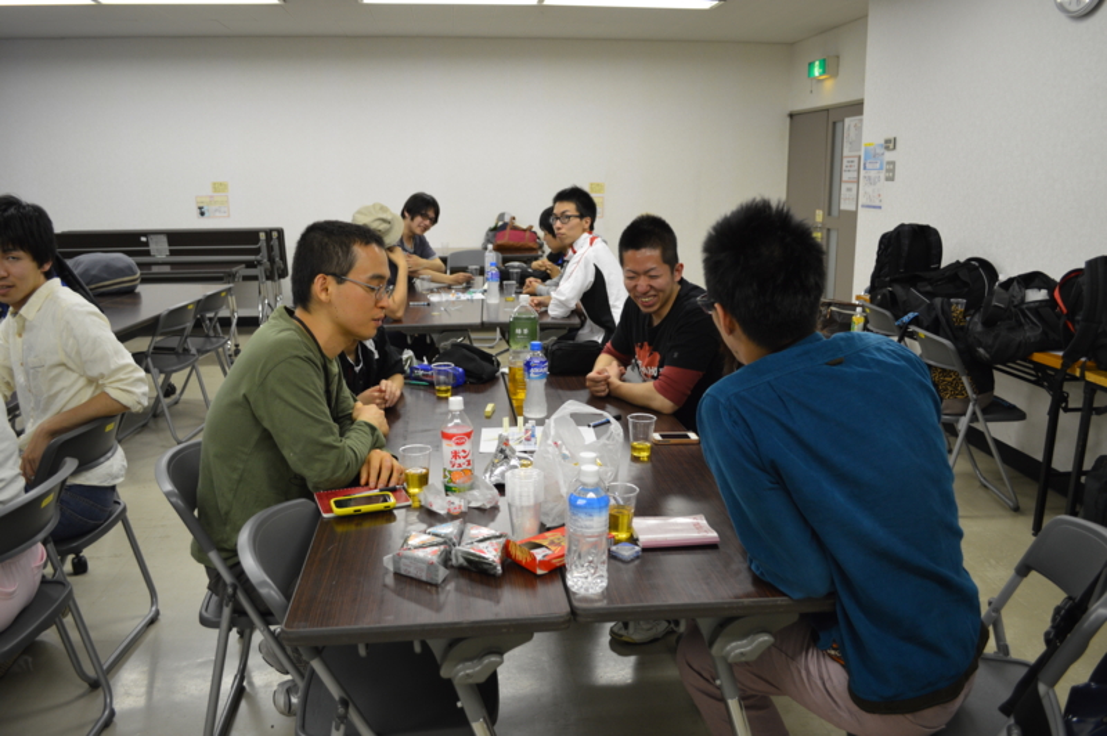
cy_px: 368
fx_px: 830
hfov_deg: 67.4
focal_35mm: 27
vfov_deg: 47.9
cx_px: 554
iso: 400
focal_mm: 18
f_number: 3.5
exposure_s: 1/40
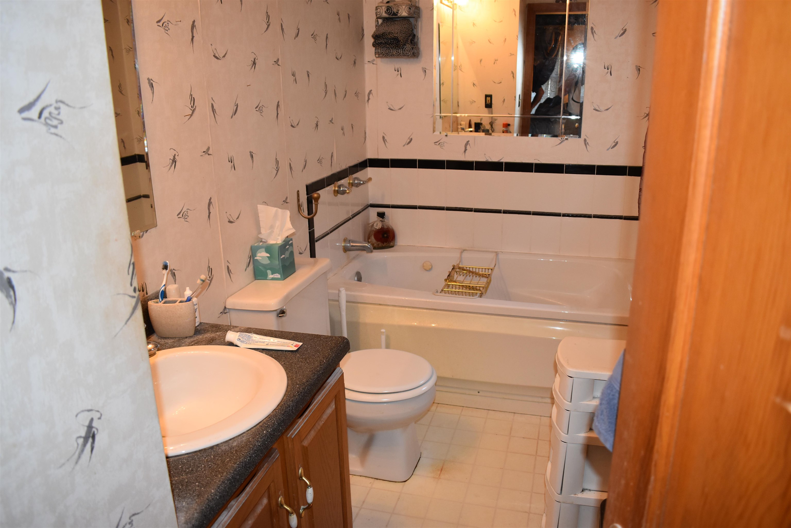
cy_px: 264
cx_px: 396
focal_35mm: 27
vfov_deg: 47.9
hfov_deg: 67.4
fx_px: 593
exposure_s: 1/80
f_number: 4.5
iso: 800
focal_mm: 18
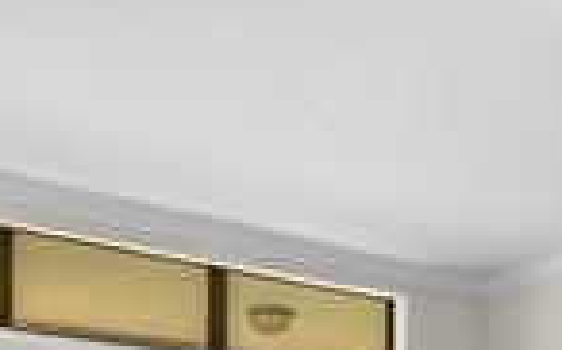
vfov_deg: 17.0
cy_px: 587
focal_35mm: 66
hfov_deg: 30.6
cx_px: 435
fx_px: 1004
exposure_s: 2.5
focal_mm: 12.5
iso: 250
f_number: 11
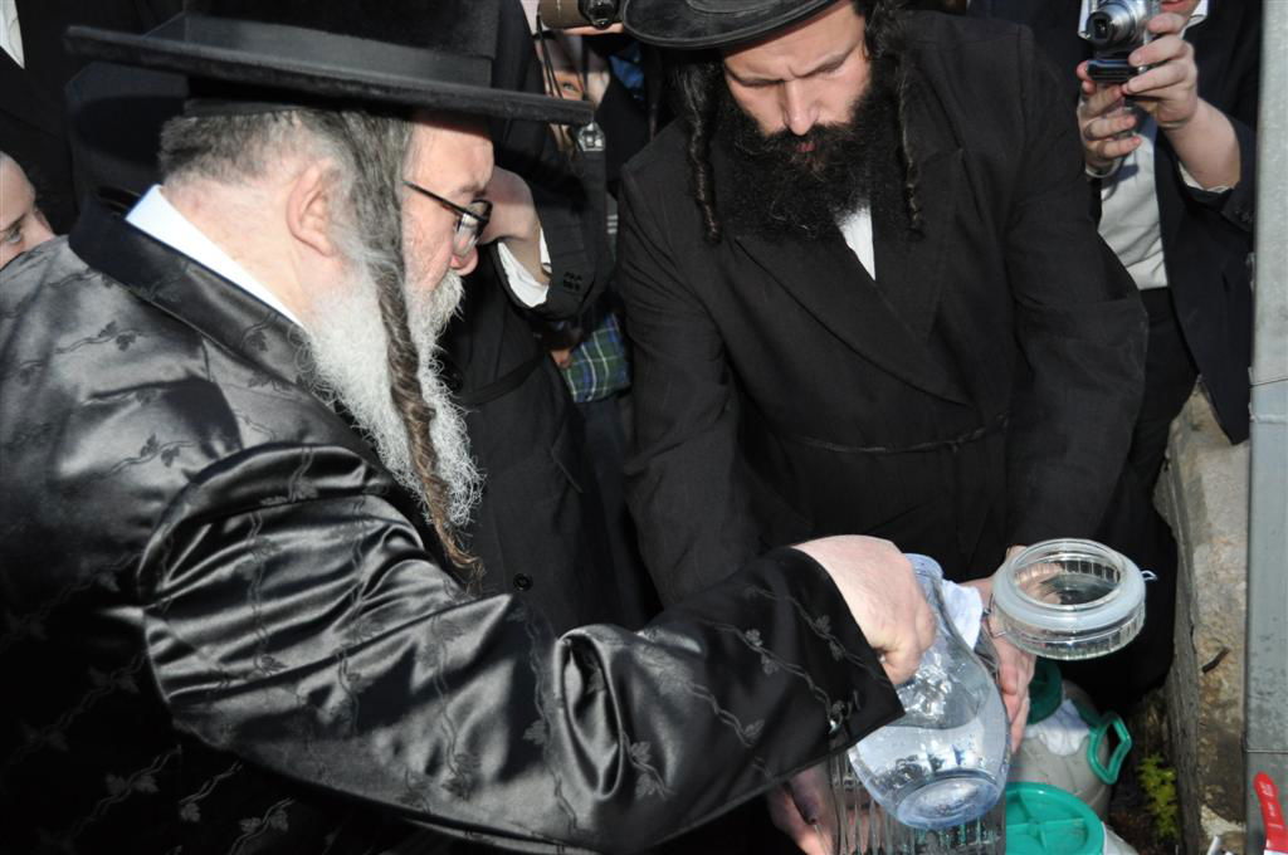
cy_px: 428
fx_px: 1554
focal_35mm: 44
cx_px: 644
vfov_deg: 30.8
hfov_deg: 45.0
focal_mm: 29
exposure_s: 1/60
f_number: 4
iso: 800
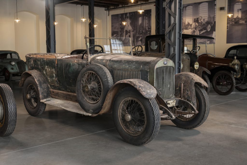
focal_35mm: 43
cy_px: 82
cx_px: 124
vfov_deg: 31.2
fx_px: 295
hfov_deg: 45.4
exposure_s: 1/2
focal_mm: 43
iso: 100
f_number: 10
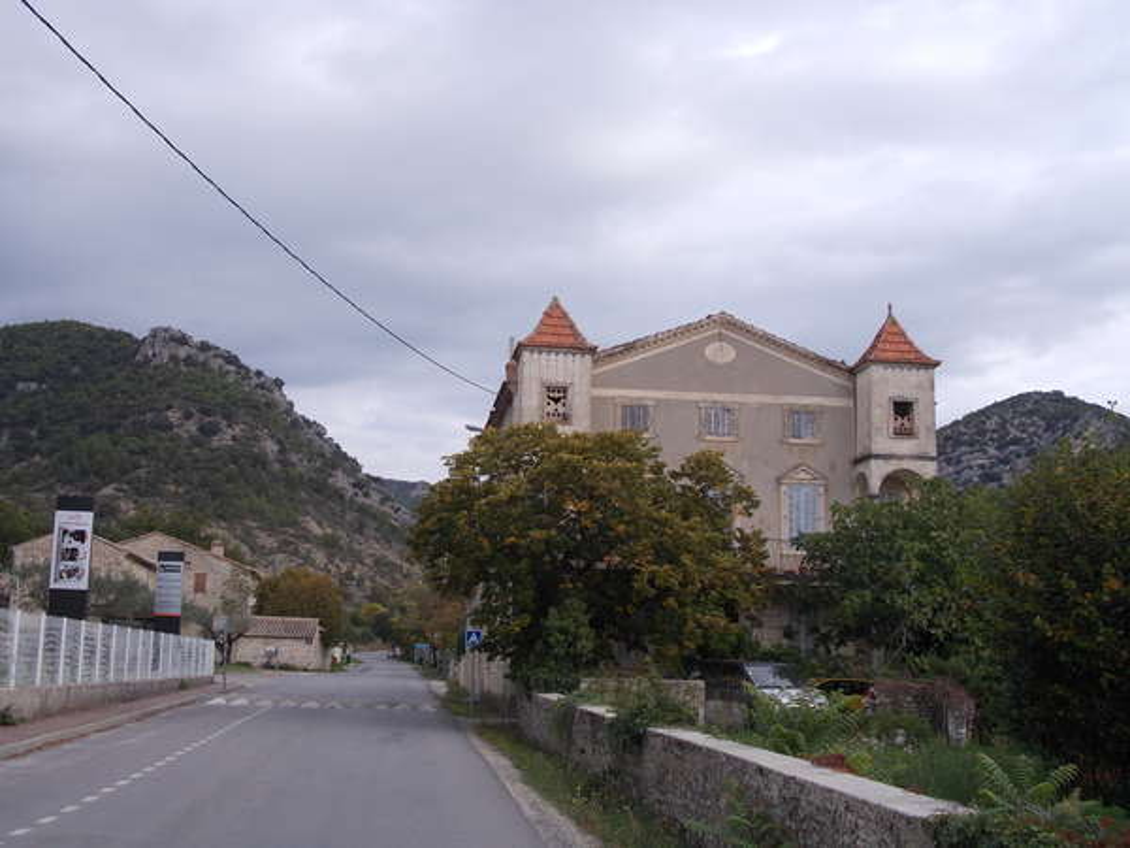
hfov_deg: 43.9
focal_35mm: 43
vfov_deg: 33.6
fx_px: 1404
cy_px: 424
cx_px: 565
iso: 80
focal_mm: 6.1
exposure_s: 1/400
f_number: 3.3
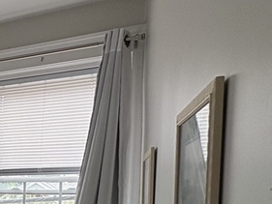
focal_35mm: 51
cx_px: -185
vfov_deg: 26.8
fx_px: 401
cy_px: 211
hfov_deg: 24.0
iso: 40
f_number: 2.2
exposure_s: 1/120
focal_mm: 2.22
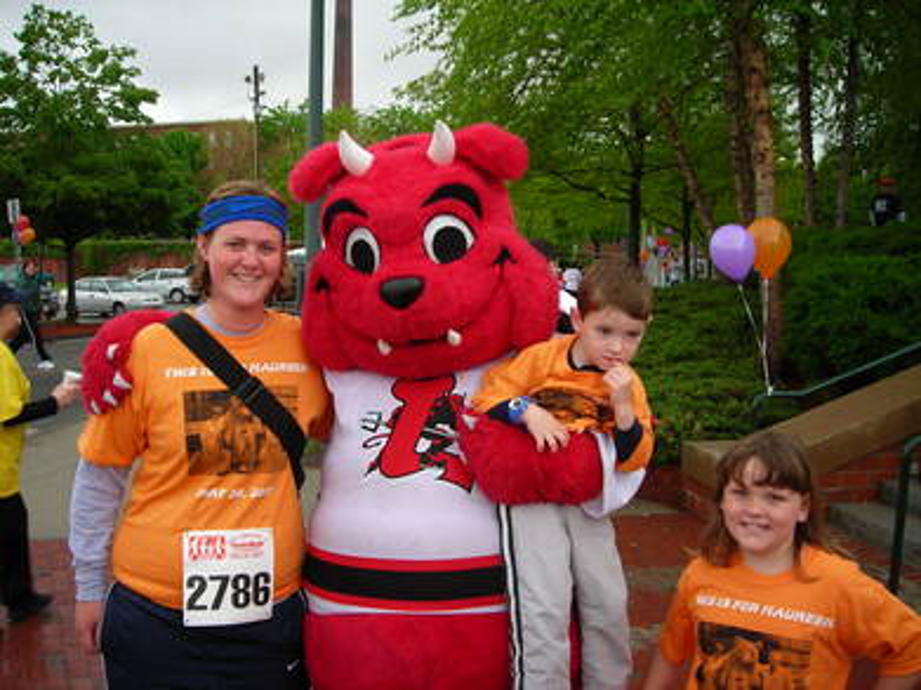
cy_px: 345
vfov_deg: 37.7
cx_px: 460
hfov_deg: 49.0
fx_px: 1011
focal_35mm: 38
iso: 50
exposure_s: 1/127
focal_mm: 6.3
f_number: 3.2
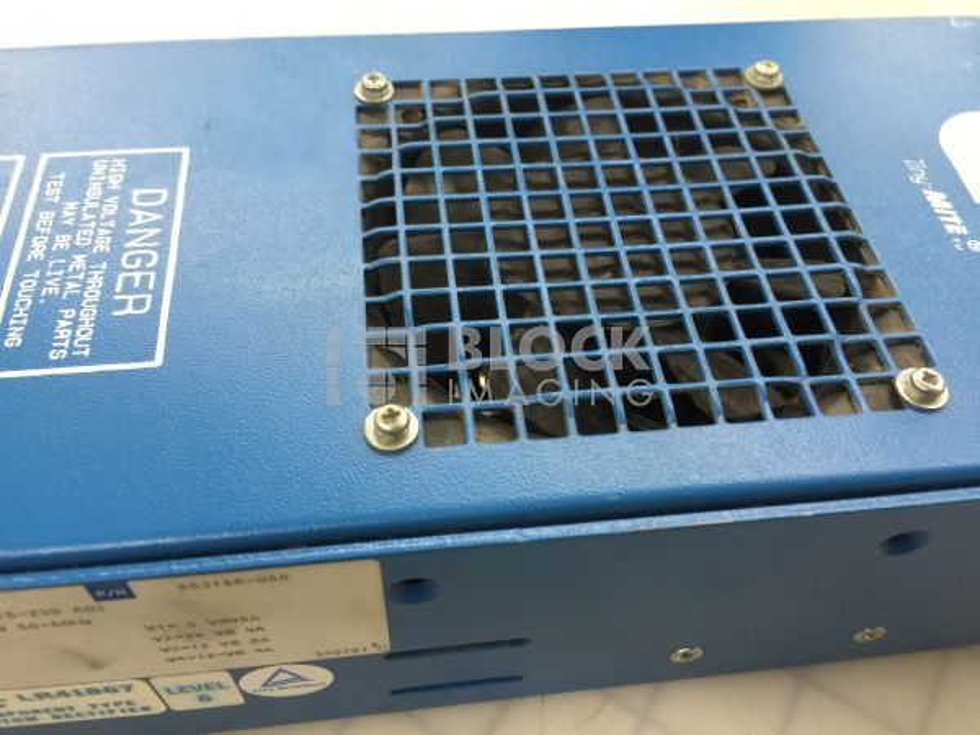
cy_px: 368
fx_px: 821
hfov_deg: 61.7
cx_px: 490
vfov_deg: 48.2
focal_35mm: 29
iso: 40
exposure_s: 1/15
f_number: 2.2
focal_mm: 4.15
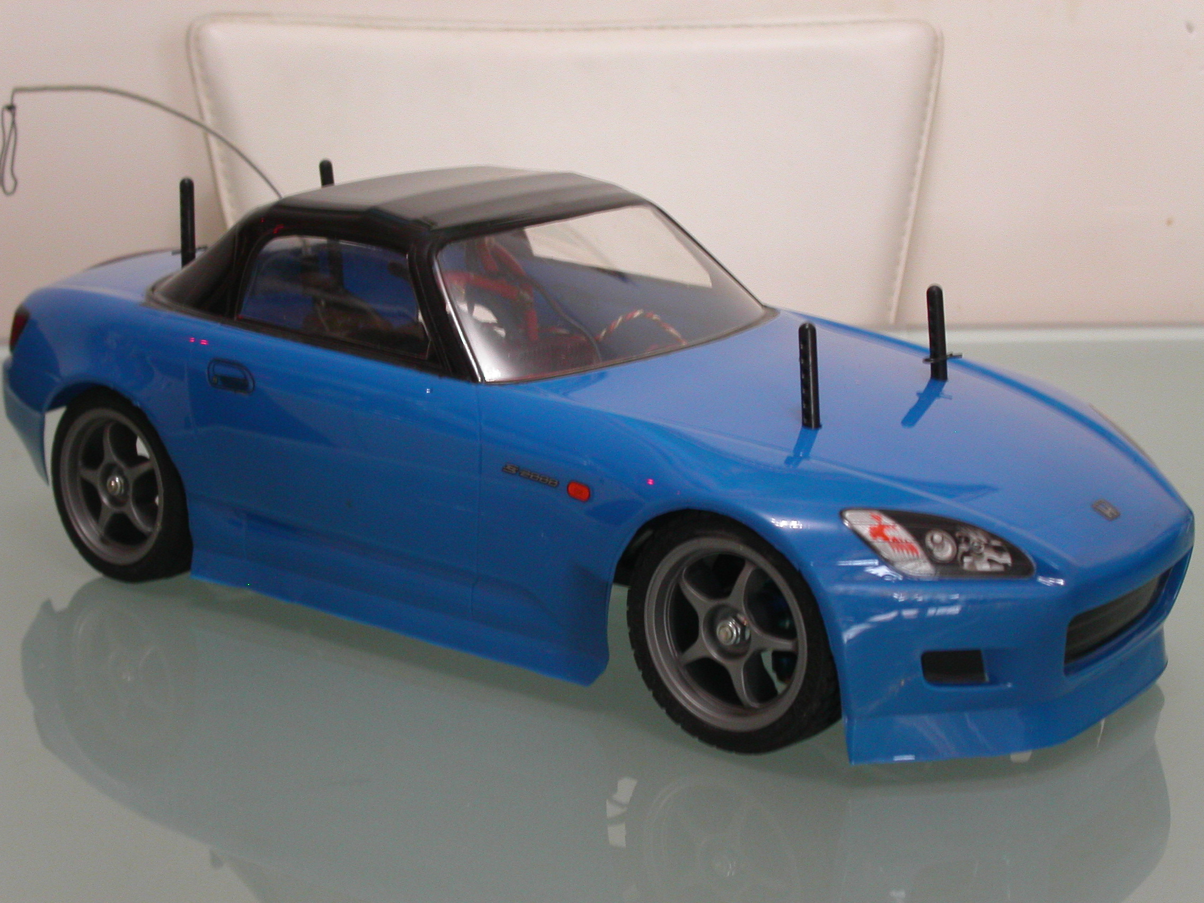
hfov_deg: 32.2
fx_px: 2087
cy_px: 452
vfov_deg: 24.4
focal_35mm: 60
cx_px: 602
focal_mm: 12.4
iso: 200
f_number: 3.5
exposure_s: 1/8
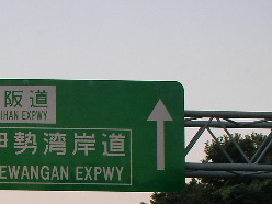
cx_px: -55
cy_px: 245
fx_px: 1053
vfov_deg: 10.9
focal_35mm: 134
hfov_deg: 14.3
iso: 50
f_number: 3.6
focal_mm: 8.7
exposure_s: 1/40.1
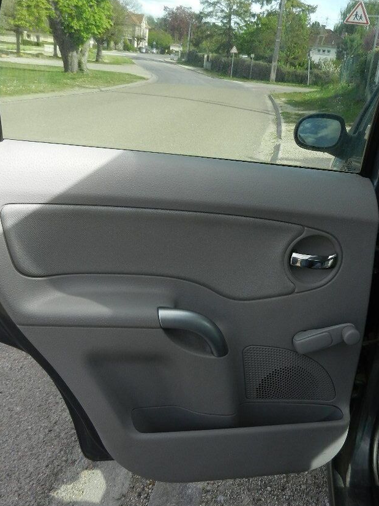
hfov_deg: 39.7
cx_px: 184
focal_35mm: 36
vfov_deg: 51.3
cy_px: 230
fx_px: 525
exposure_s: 1/500
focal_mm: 5.1
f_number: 3.6
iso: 160
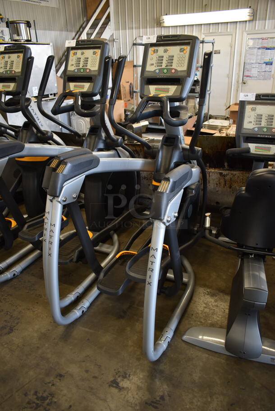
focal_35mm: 27
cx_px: 138
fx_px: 309
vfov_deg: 67.3
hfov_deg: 48.0
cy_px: 206
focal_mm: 18
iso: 280
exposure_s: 1/30
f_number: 3.5
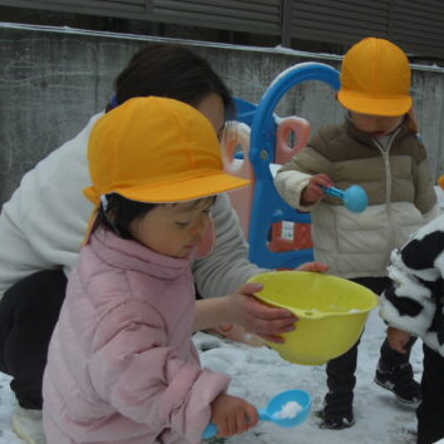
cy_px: 272
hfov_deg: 29.4
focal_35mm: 57
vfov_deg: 29.9
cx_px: 352
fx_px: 827
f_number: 4
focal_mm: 7.9
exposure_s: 1/800
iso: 80
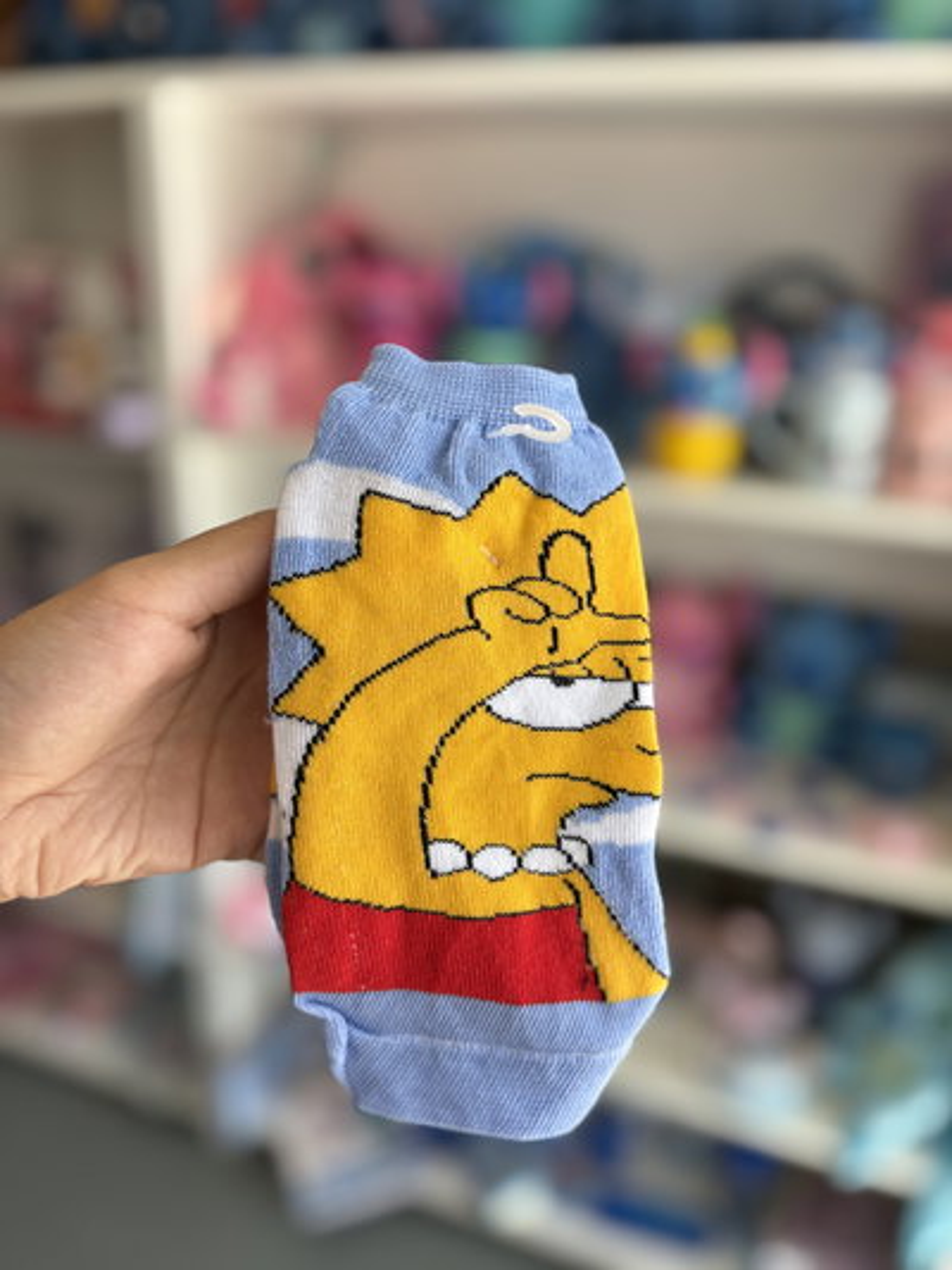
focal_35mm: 26
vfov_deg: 67.3
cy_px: 635
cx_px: 476
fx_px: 953
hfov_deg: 53.1
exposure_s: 1/475
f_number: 1.6
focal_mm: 5.96
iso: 50
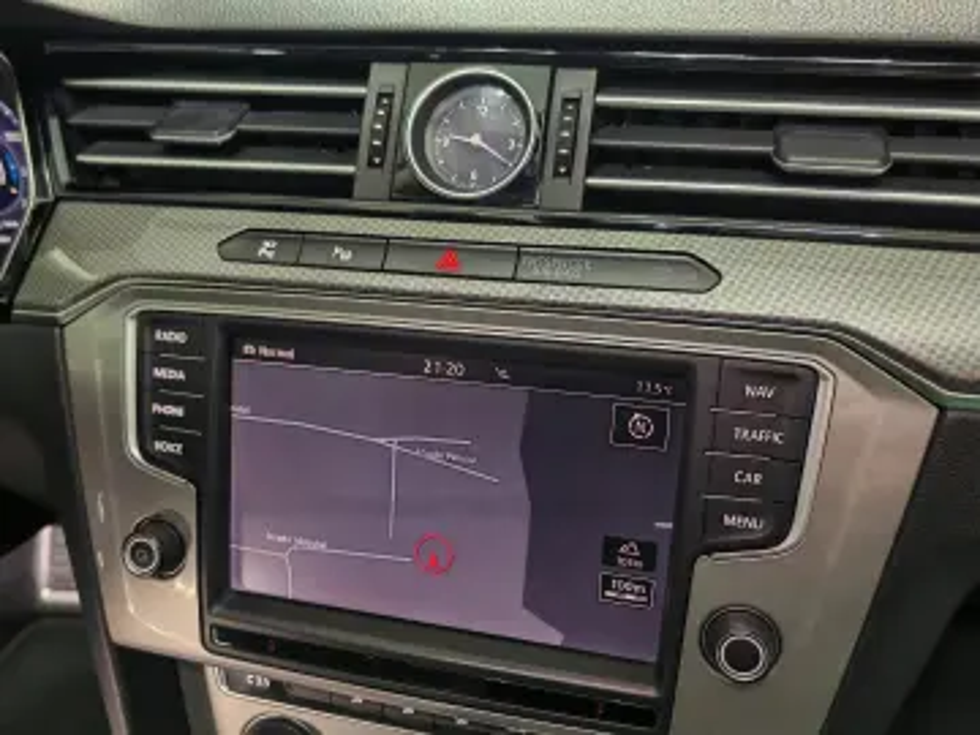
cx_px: 490
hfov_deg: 67.3
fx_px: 736
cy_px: 368
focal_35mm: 26
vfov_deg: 53.1
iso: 1250
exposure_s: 1/34
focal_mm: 5.4
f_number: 1.6
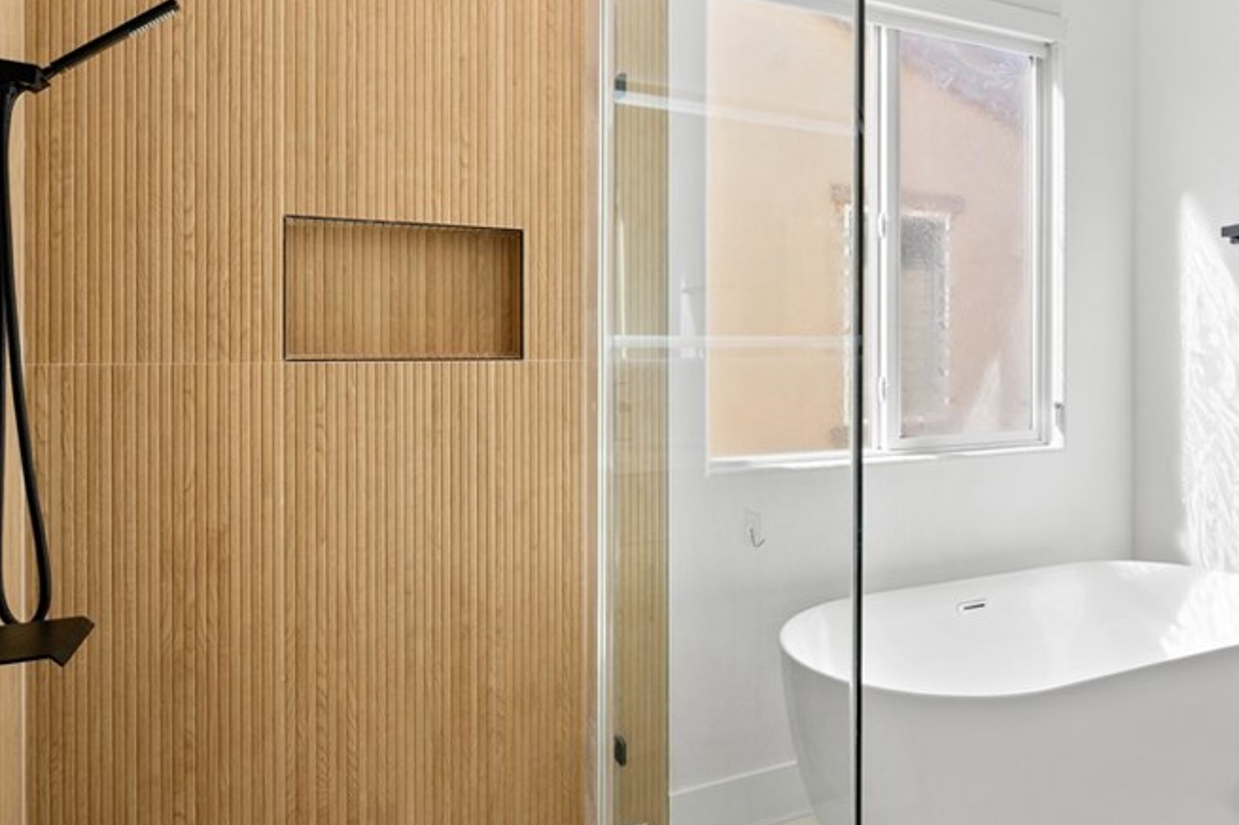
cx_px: 800
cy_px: 359
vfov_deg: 49.7
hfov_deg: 68.4
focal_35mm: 26
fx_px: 887
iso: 400
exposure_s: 1/160
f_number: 8
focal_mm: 16.5
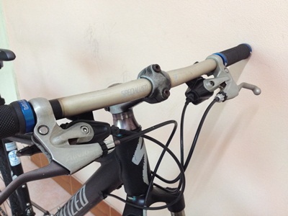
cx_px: 144
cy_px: 108
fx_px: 291
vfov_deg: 40.7
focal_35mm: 35
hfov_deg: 52.6
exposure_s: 1/20
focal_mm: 4.28
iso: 160
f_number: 2.4
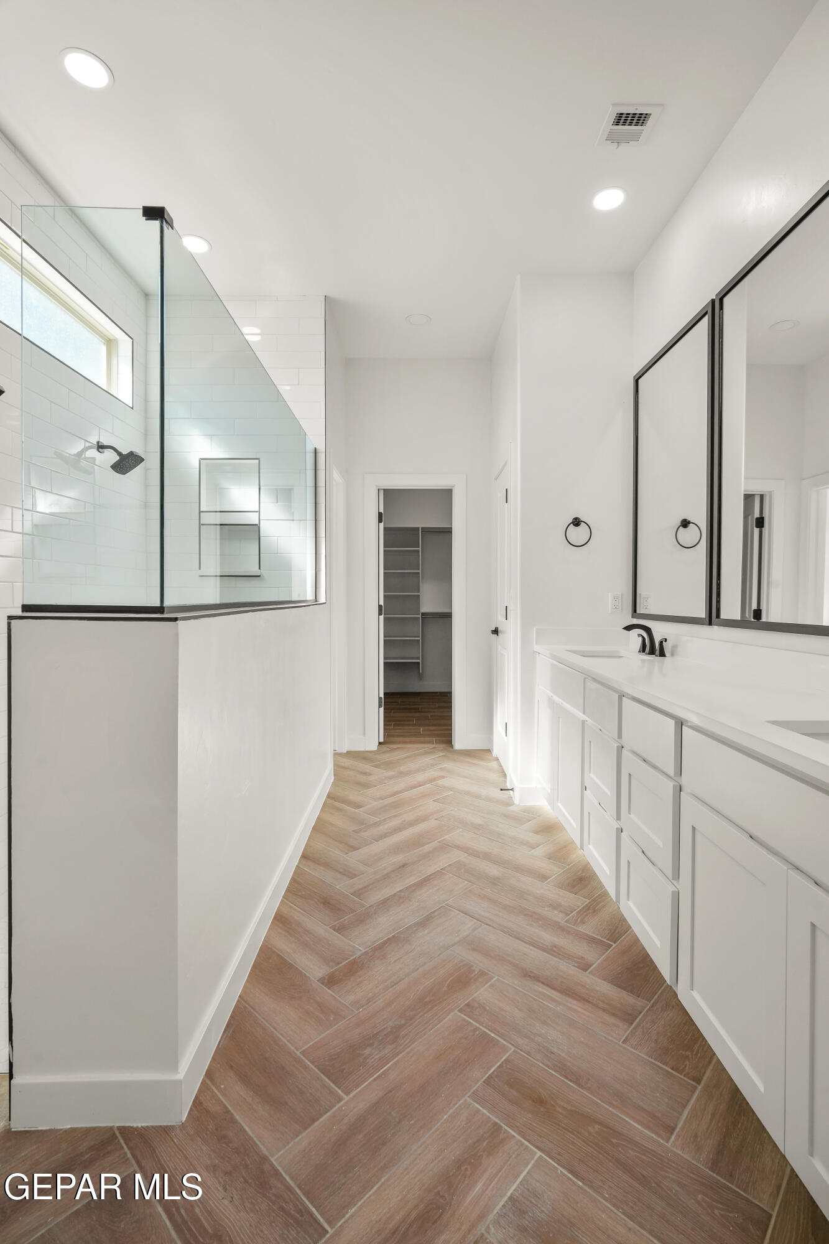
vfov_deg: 96.7
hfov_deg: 73.7
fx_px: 553
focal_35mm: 16
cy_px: 622
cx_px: 414
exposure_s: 1/20
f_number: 10
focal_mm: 16
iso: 640
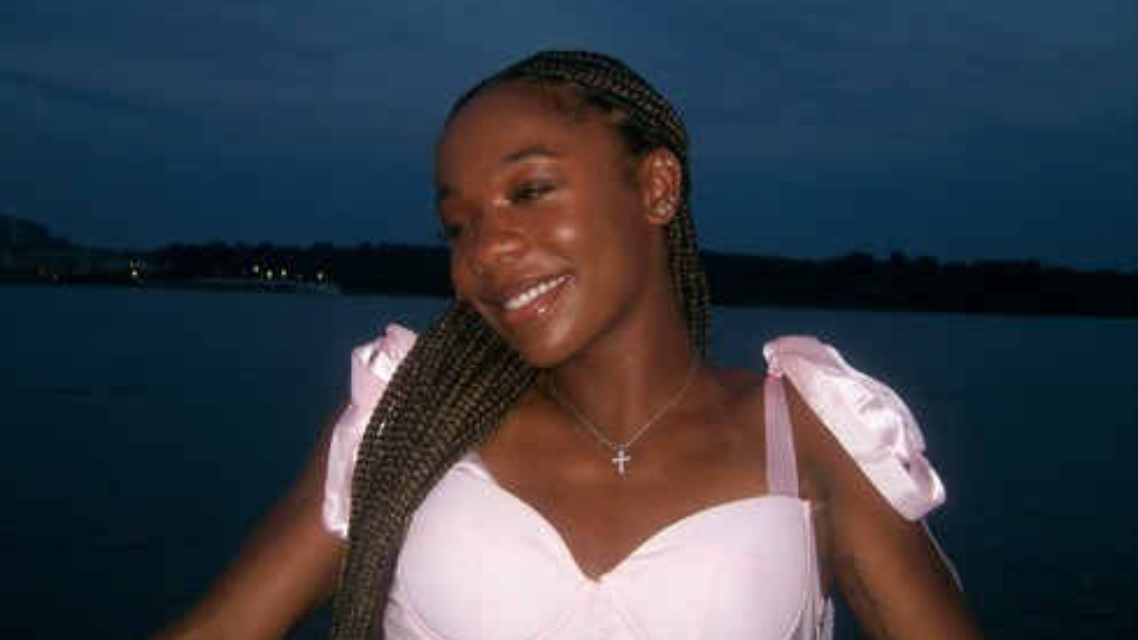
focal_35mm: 39
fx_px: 1177
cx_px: 579
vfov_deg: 30.4
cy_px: 301
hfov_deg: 51.6
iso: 80
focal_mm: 5.8
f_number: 2.8
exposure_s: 1/64
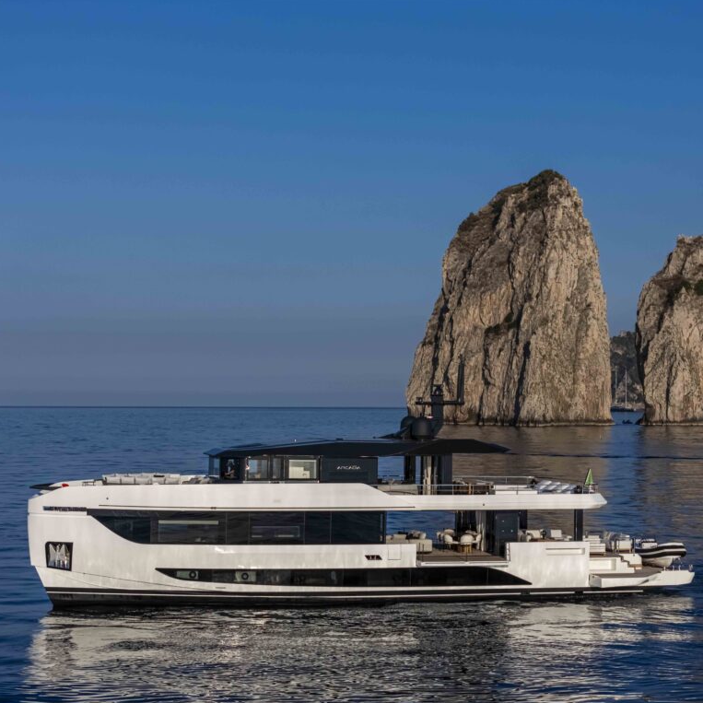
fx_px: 1907
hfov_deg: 20.9
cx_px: 423
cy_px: 351
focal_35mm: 83
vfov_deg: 20.9
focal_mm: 19.35
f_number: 2.8
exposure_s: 1/2500
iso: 110
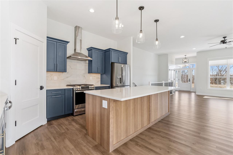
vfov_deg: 73.7
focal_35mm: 16
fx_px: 104
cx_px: 116
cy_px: 78
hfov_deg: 96.7
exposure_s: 1/30
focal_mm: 16
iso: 400
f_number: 9
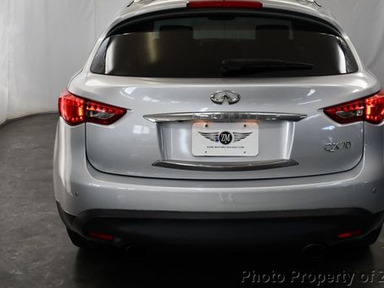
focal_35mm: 49
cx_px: 230
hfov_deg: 38.8
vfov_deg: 29.5
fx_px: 543
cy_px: 110
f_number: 3.5
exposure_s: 1/250
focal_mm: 18
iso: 450
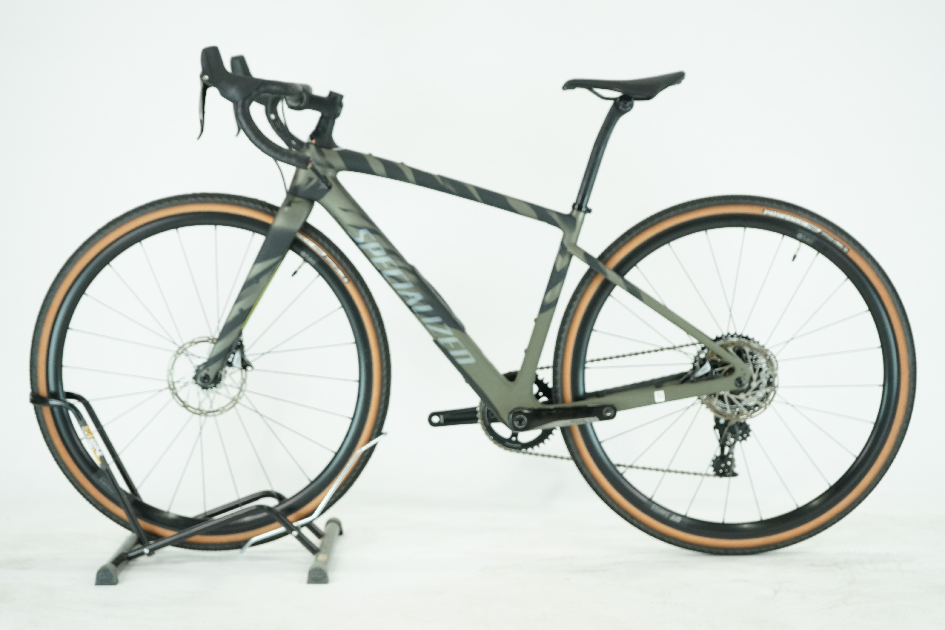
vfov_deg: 21.2
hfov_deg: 31.4
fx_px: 1680
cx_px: 472
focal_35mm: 64
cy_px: 315
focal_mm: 64
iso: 2000
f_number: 5.6
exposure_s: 1/200
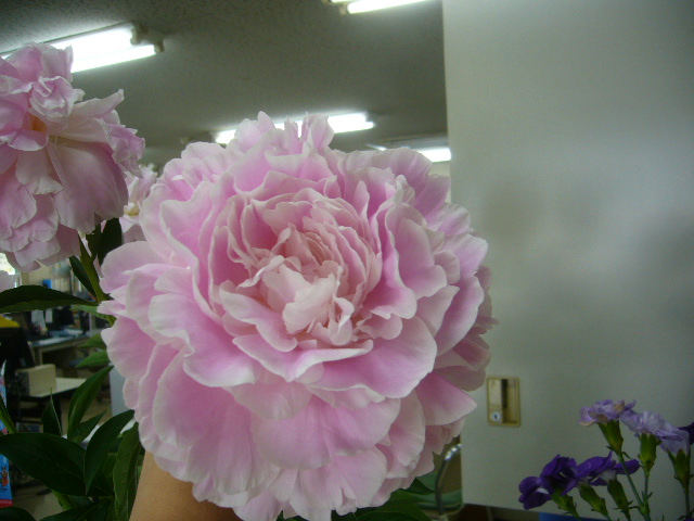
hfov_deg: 52.6
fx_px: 702
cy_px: 260
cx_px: 347
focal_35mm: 35
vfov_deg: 40.7
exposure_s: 1/50
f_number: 2.8
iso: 80
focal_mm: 5.8
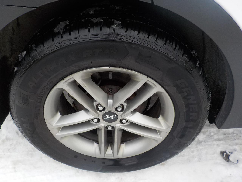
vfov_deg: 46.8
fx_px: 210
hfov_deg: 60.0
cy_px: 91
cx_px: 121
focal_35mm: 30
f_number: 3.3
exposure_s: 1/60
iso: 125
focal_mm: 4.1
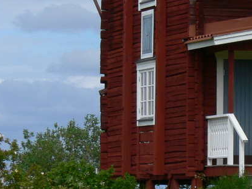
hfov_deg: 5.3
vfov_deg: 4.0
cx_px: 316
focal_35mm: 369
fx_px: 2686
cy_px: 136
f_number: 5.6
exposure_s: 1/500
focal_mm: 20.1
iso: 80
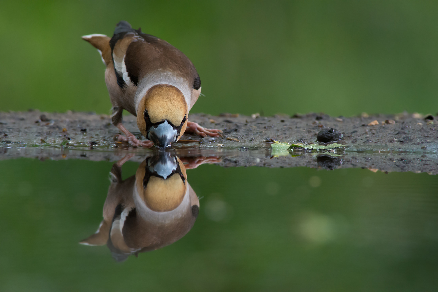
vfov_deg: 1.8
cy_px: 146
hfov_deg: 2.7
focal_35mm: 750
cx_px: 219
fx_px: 9124
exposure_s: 1/160
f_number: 8
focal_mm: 500
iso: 2000
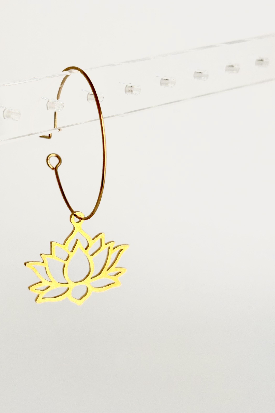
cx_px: 88
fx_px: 790
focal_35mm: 69
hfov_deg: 19.7
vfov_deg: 29.2
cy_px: 188
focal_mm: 5.96
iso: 50
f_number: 1.6
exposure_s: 1/72
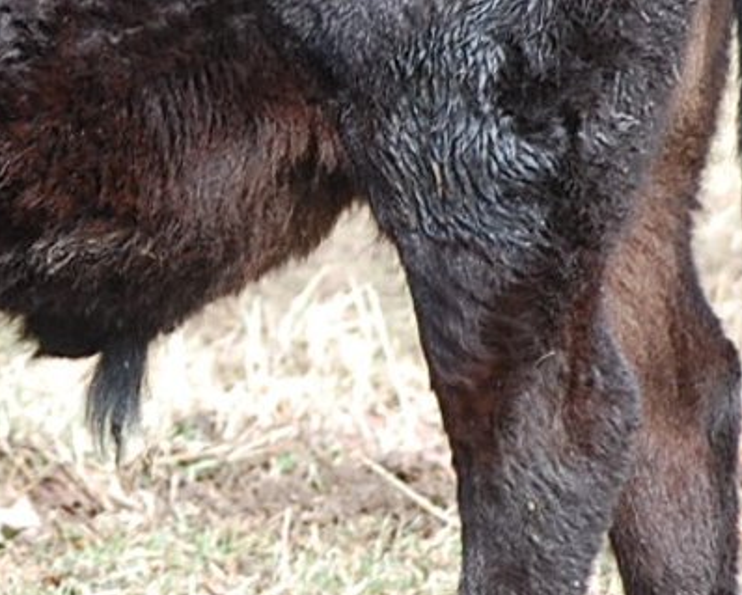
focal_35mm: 591
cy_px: 72
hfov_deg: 3.3
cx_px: -55
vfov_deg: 2.6
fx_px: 12988
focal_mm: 98
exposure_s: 1/400
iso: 400
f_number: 5
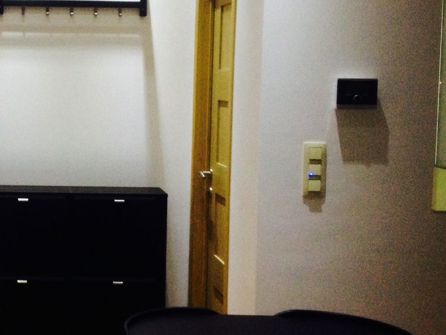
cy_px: 125
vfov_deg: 19.6
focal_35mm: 75
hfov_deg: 25.0
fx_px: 966
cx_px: 27
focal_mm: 4.28
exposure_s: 1/20
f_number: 2.4
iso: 125
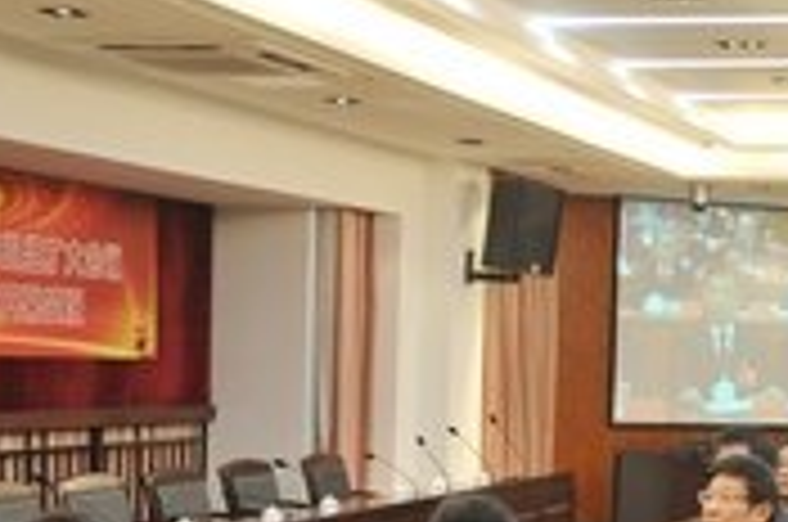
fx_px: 2097
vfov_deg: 14.0
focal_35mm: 96
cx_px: 590
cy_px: 513
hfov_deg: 21.1
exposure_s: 1/200
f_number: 3.5
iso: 2000
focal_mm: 42
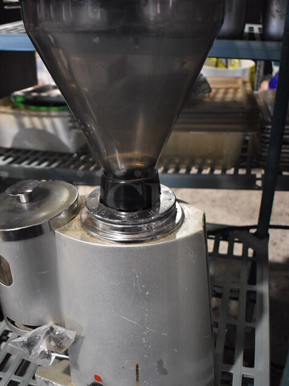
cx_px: 119
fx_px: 423
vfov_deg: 49.0
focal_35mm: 38
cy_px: 199
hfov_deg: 37.6
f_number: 3.5
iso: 3200
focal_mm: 18
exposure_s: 1/125
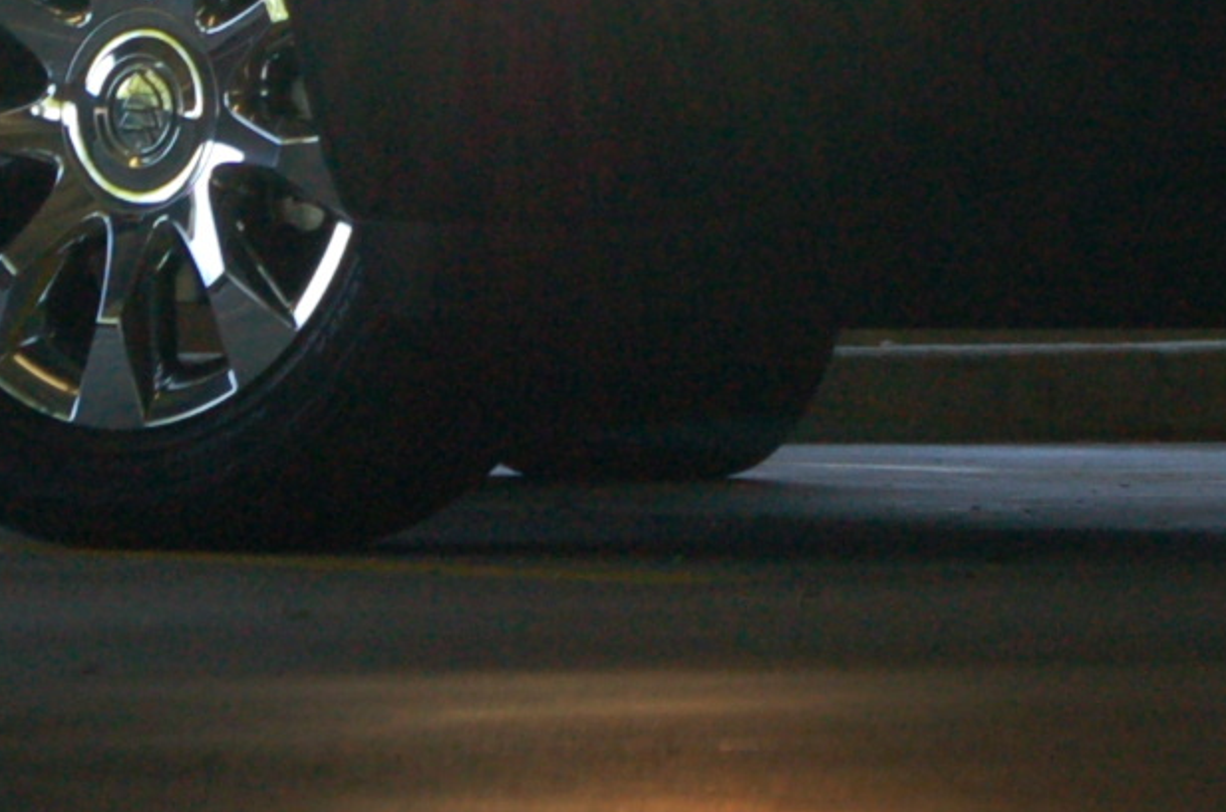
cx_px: 779
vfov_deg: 2.8
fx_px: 16793
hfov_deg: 4.2
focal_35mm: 494
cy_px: -623
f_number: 8
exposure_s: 1/200
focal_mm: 90
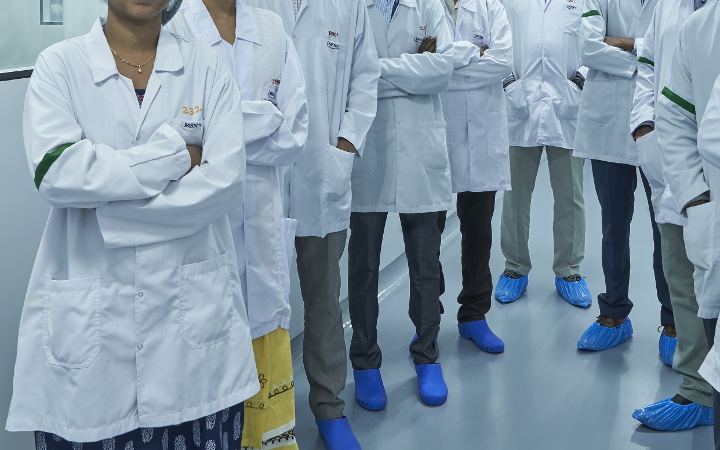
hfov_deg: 42.6
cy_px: -8
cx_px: 351
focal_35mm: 47
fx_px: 922
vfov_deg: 25.9
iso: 640
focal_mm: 24
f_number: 10
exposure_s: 1/6
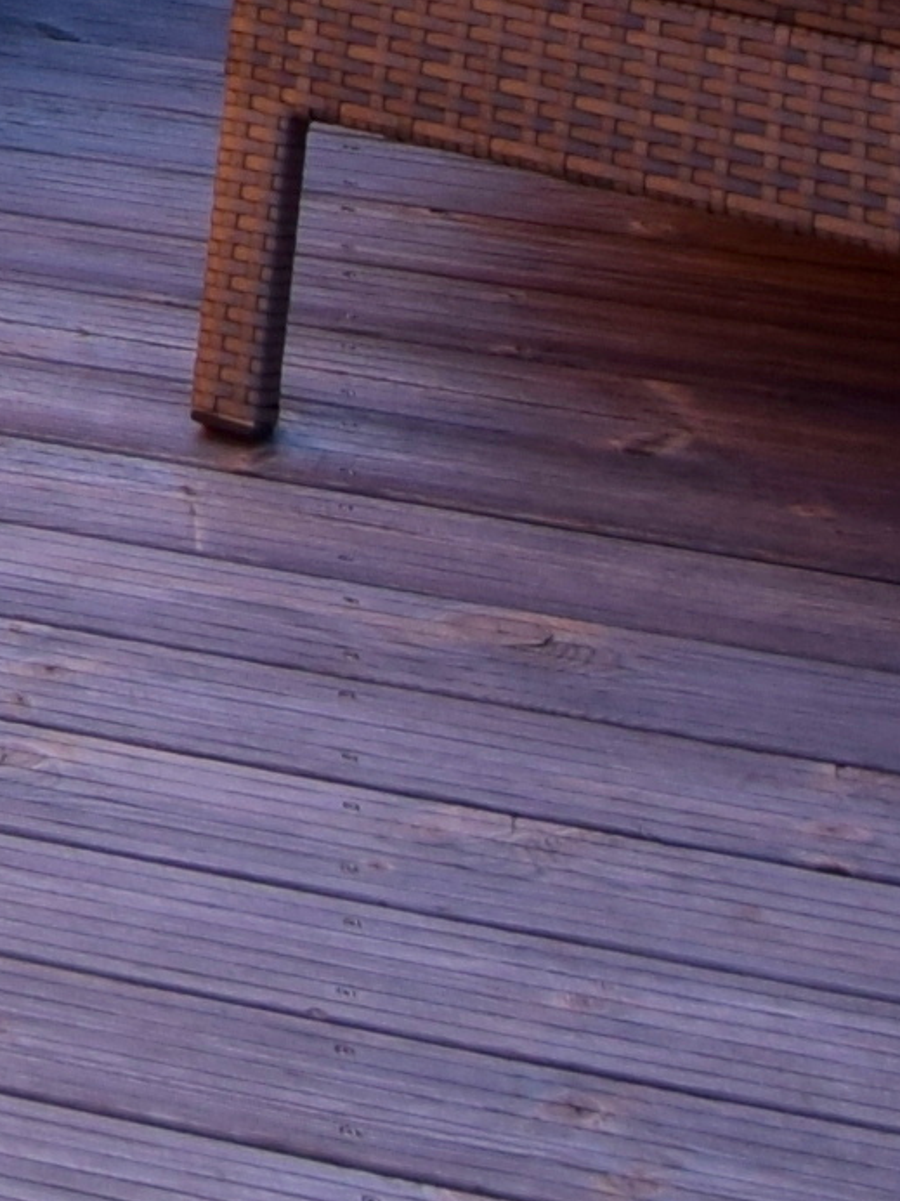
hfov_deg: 9.9
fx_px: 4333
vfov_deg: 12.1
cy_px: -1802
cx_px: -1469
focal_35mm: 125
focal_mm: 10
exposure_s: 4
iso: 100
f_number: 6.3
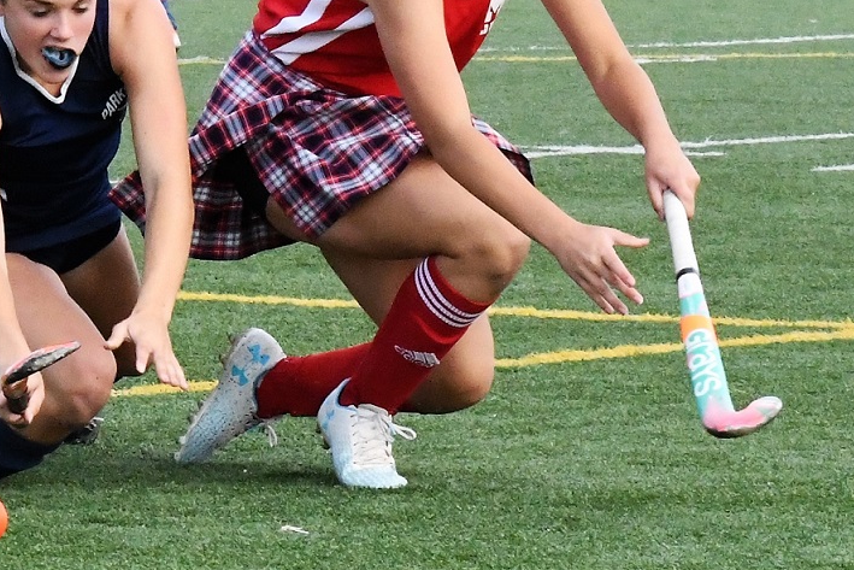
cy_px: 175
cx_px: 364
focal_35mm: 230
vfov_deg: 6.0
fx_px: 5457
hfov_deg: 8.9
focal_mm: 102
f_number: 16
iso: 4500
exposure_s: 1/1000
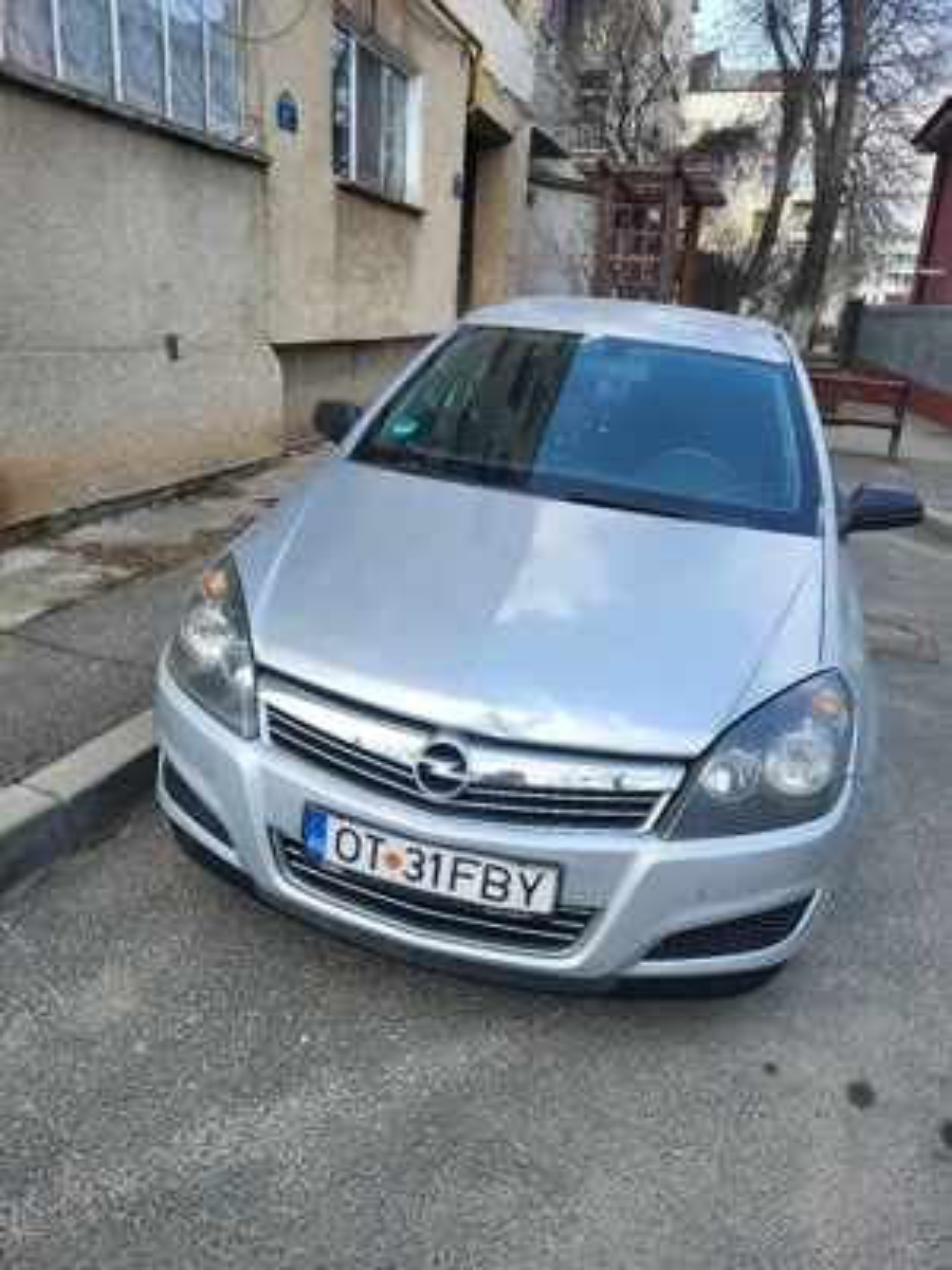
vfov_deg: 67.3
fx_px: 953
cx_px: 476
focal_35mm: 26
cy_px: 635
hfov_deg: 53.1
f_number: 1.8
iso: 40
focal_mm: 5.4
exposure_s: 1/667
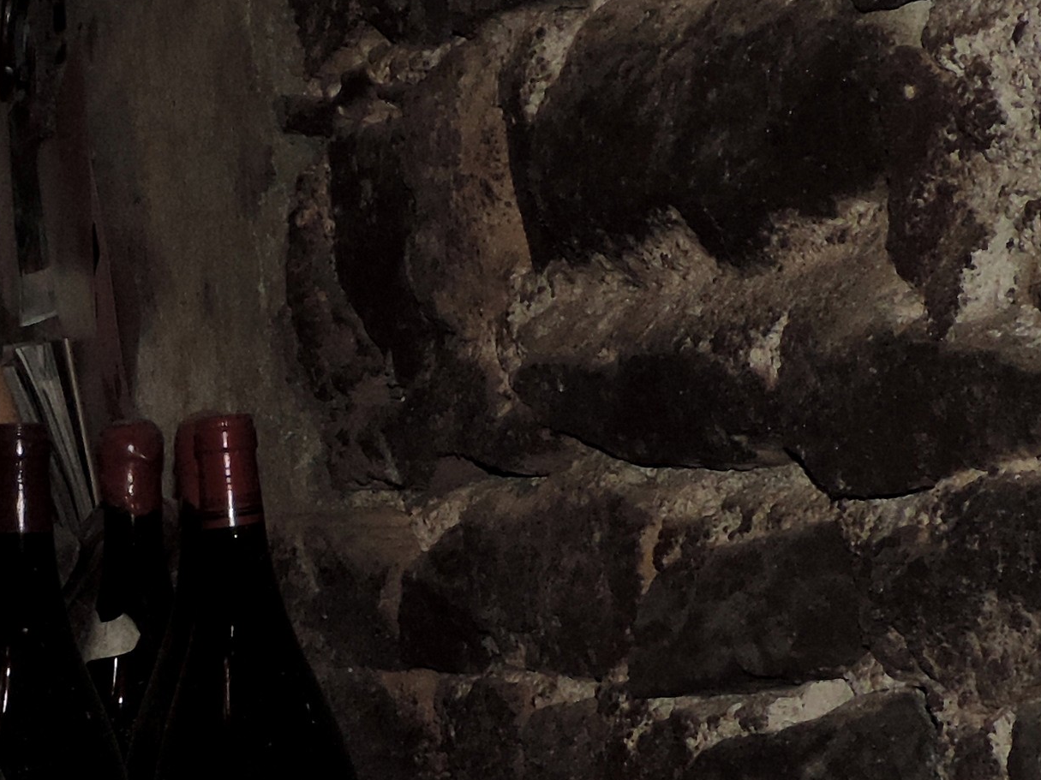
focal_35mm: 141
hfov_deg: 14.0
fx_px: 4240
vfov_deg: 10.5
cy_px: 673
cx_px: 272
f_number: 3.3
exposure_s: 1/30
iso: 200
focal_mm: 6.2
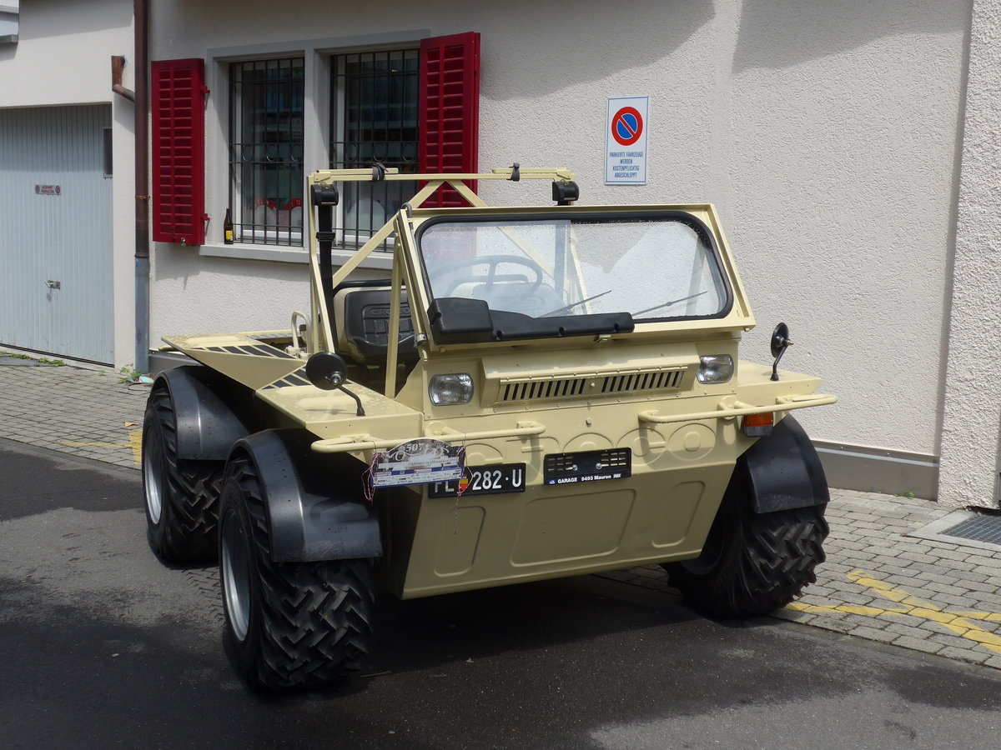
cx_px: 500
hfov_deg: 41.2
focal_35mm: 46
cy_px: 375
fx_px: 1330
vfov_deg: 31.5
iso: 80
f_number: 3
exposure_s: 1/1600
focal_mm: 9.5
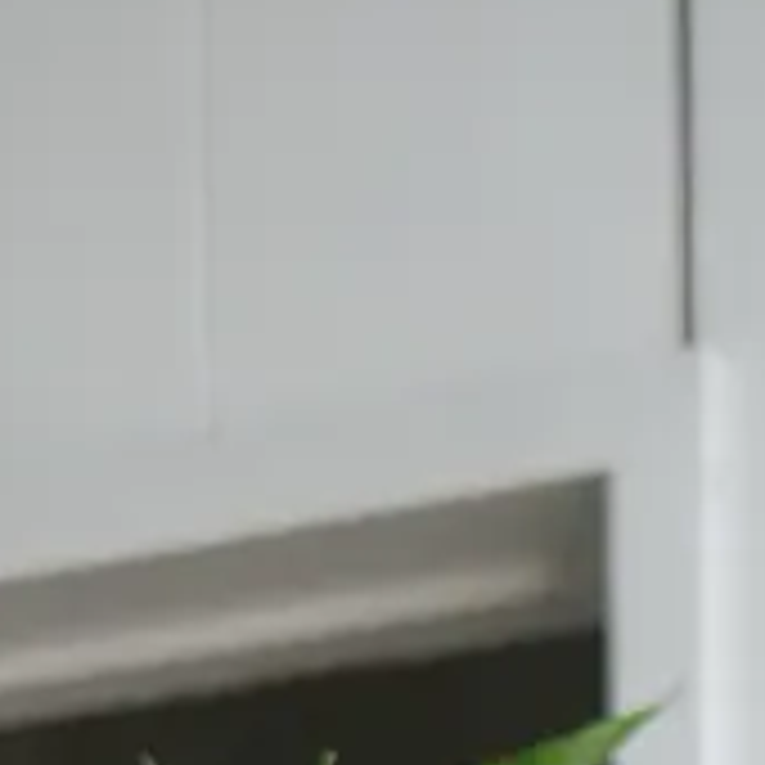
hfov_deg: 11.7
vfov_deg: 9.4
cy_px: 2241
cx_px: 412
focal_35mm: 149
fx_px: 3725
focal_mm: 14
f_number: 3.5
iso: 200
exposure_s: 1/100
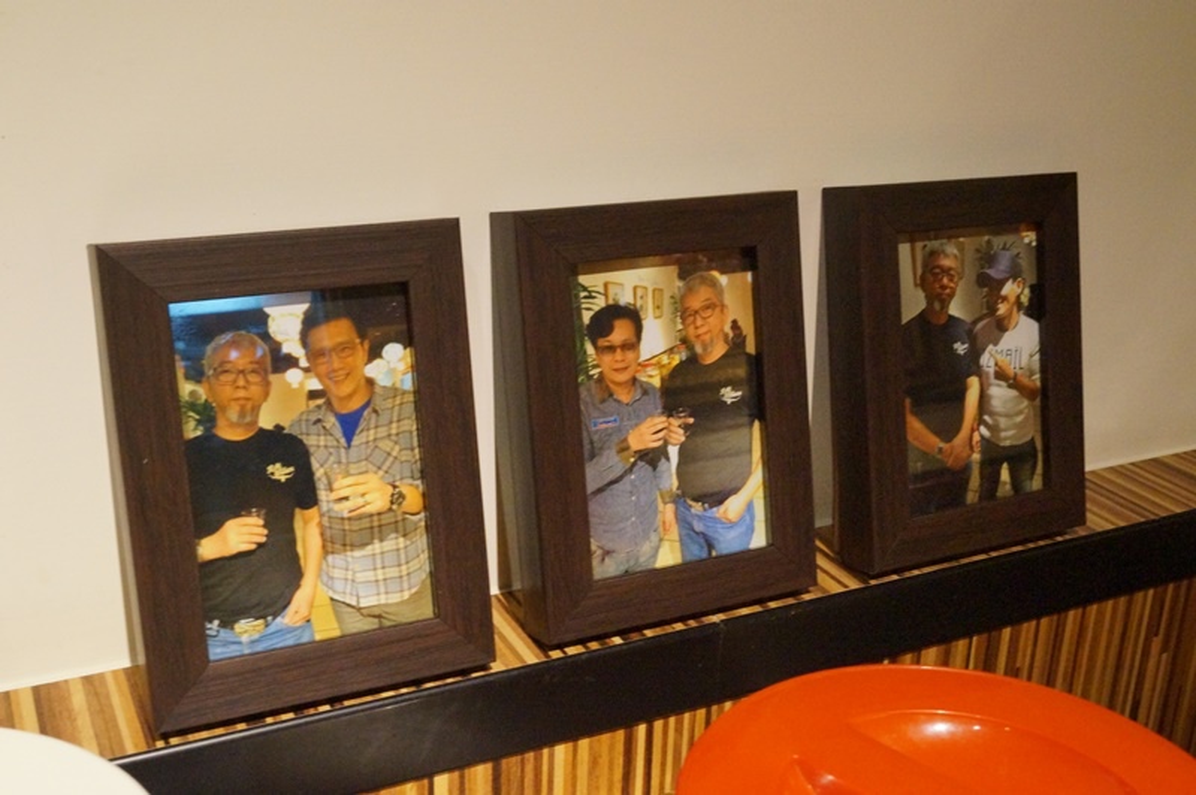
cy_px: 398
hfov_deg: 49.6
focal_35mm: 39
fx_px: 1295
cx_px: 598
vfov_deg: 34.2
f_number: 11
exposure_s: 1/15
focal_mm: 26
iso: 3200
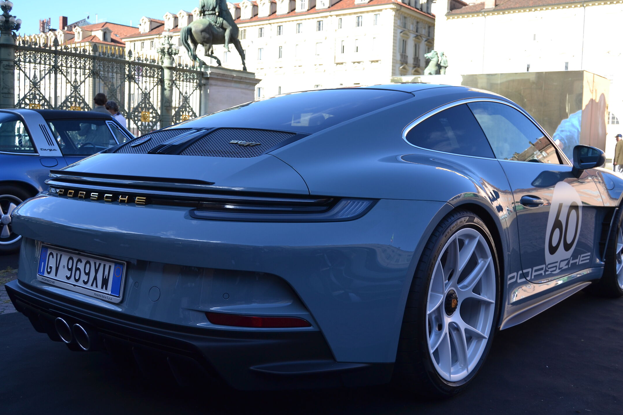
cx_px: 320
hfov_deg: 51.9
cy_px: 199
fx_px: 640
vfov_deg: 35.9
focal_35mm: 37
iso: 100
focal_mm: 22
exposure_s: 1/160
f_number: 6.3
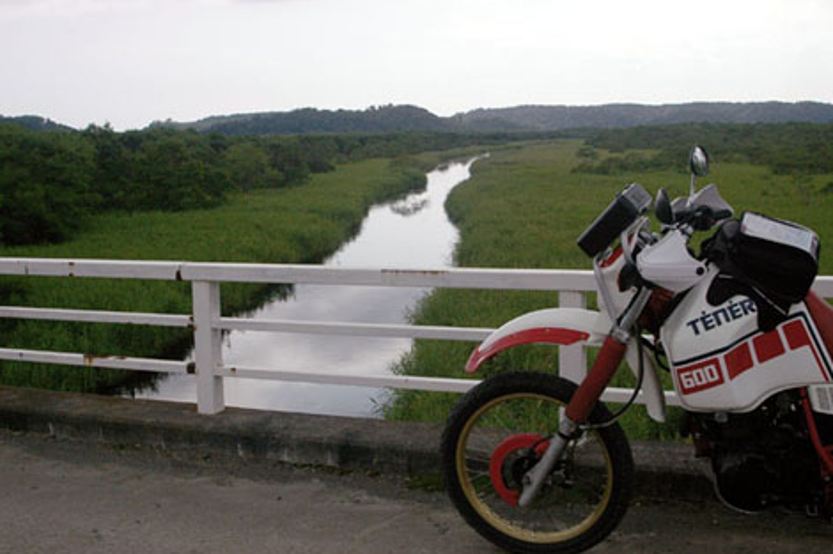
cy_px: 274
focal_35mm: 48
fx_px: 1099
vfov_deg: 28.3
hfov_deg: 41.5
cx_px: 409
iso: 400
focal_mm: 31
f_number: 11
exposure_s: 1/350
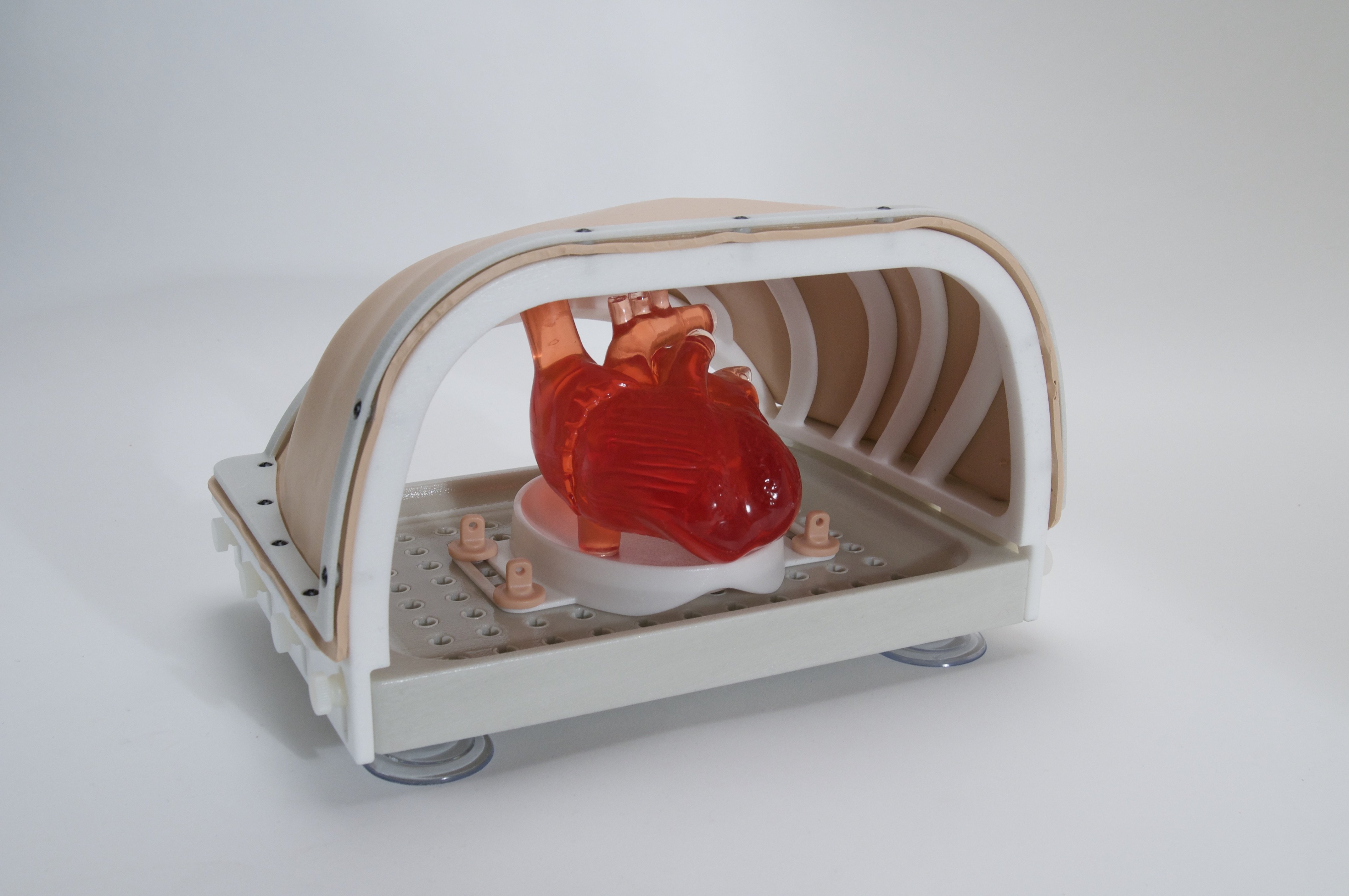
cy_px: 448
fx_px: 1572
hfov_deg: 46.4
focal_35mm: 42
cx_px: 674
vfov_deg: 31.8
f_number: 11
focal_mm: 28
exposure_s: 1/50
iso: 400
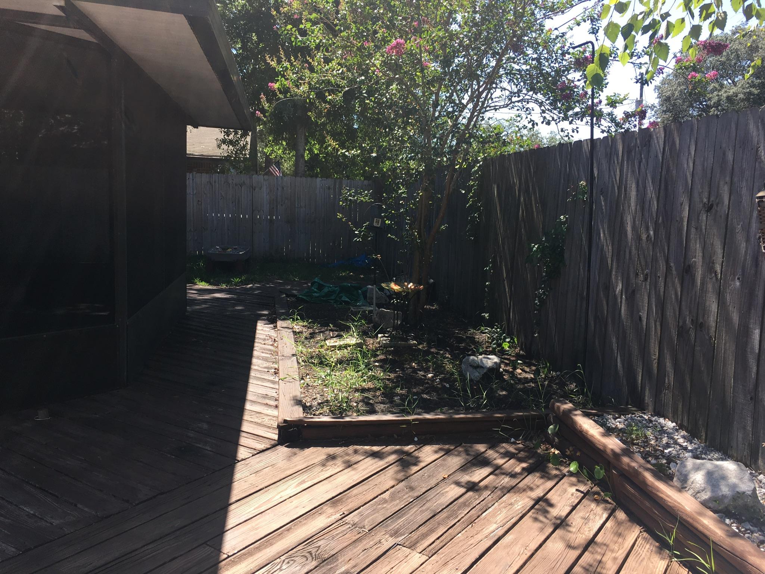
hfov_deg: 61.7
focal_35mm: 29
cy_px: 287
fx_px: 641
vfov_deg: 48.2
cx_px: 382
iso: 25
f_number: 2.2
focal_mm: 4.15
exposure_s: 1/478
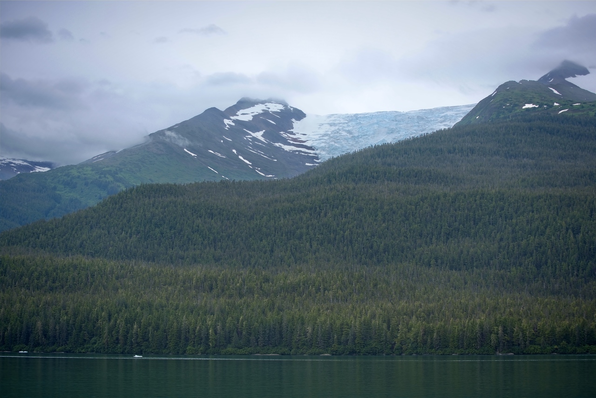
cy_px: 199
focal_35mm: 70
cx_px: 298
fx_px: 1159
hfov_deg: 28.8
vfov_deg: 19.5
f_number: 8
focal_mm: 70
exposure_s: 1/250
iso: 100
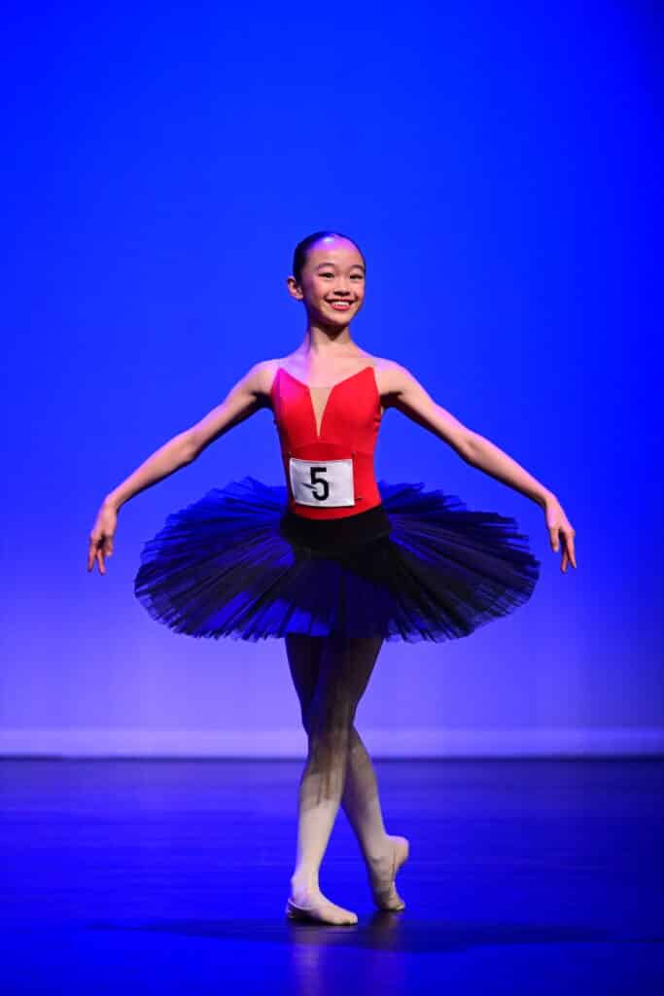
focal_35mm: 170
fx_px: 4701
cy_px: 498
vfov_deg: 12.1
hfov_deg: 8.1
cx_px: 332
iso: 2500
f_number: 2.8
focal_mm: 170
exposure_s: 1/609
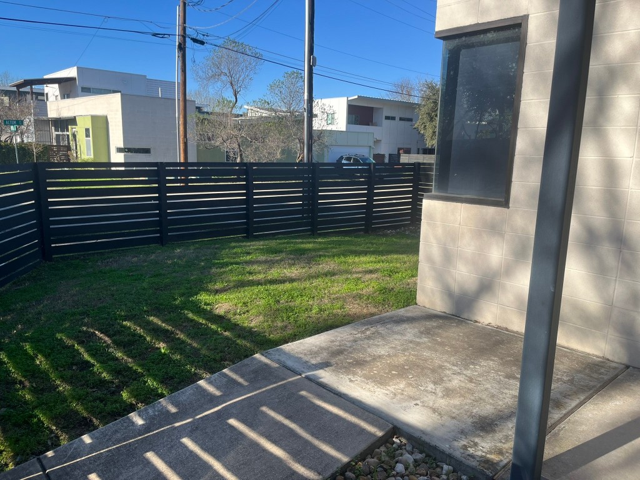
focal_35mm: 26
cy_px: 240
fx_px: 481
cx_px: 320
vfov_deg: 53.1
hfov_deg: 67.3
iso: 50
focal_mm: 5.1
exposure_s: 1/1776
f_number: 1.6
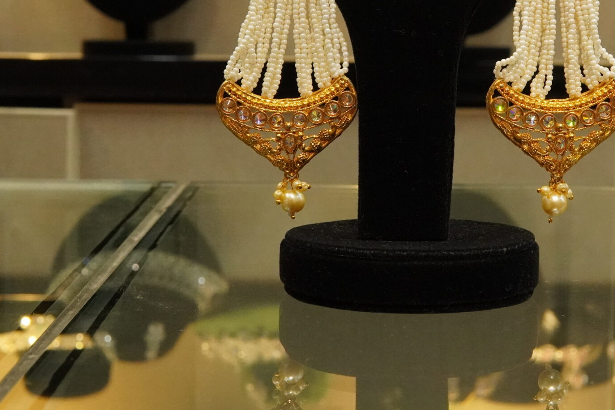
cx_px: 412
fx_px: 1435
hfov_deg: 24.1
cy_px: 66
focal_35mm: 84
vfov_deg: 16.1
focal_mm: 30
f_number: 9
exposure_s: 1/80
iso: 4000
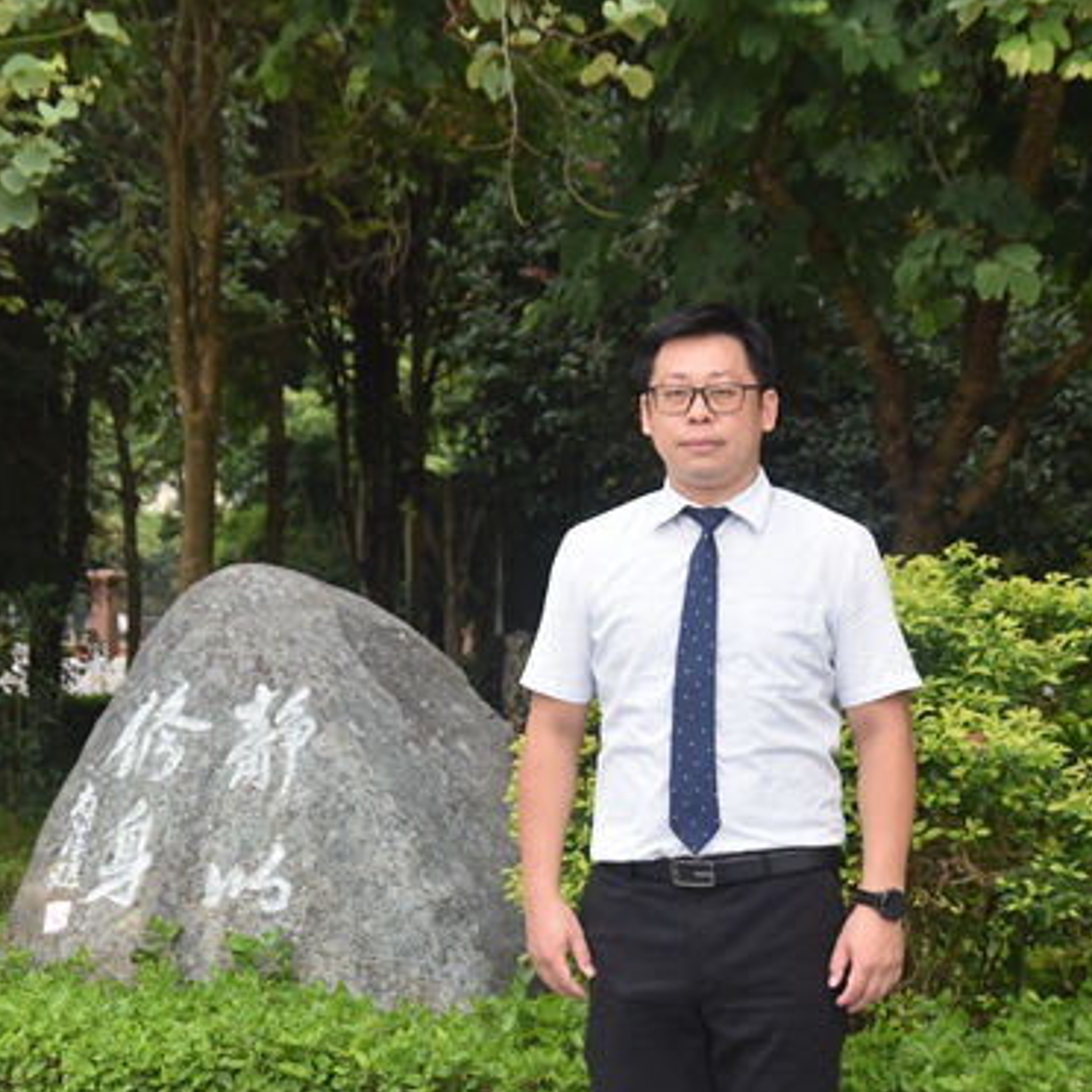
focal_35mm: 108
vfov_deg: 16.1
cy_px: 540
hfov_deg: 16.1
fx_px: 3855
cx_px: 335
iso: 800
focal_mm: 50
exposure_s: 1/250
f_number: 8
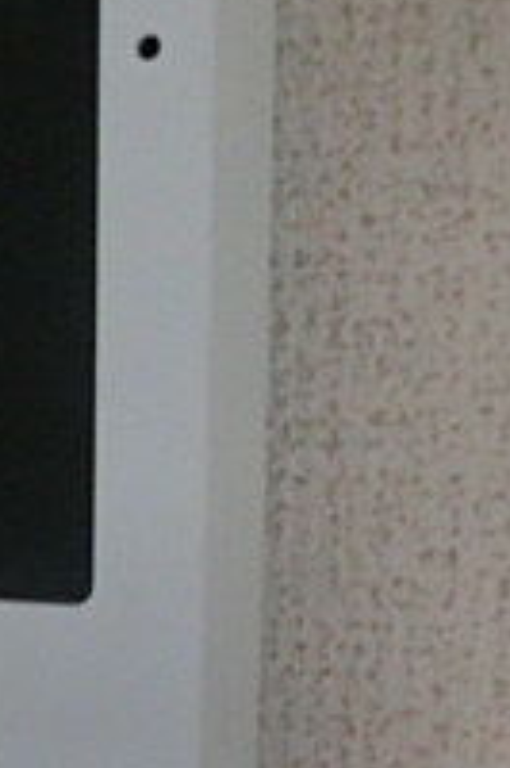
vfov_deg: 25.1
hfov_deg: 15.3
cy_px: 588
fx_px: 1703
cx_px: -334
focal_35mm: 80
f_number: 3
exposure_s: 1/125
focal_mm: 4.24
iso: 400
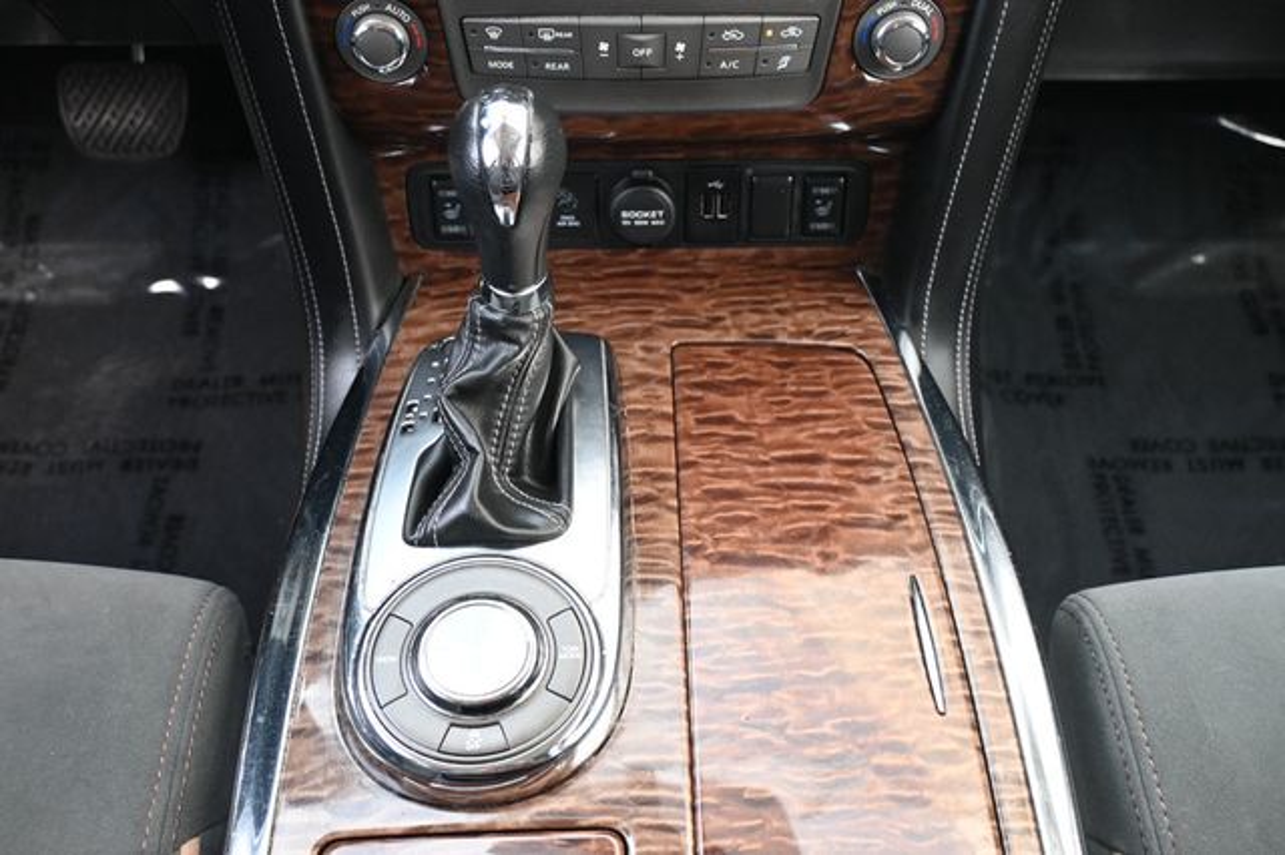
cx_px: 642
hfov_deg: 49.6
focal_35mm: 39
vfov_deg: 34.2
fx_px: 1391
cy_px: 428
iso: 1400
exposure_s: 1/125
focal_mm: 26
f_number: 4.5
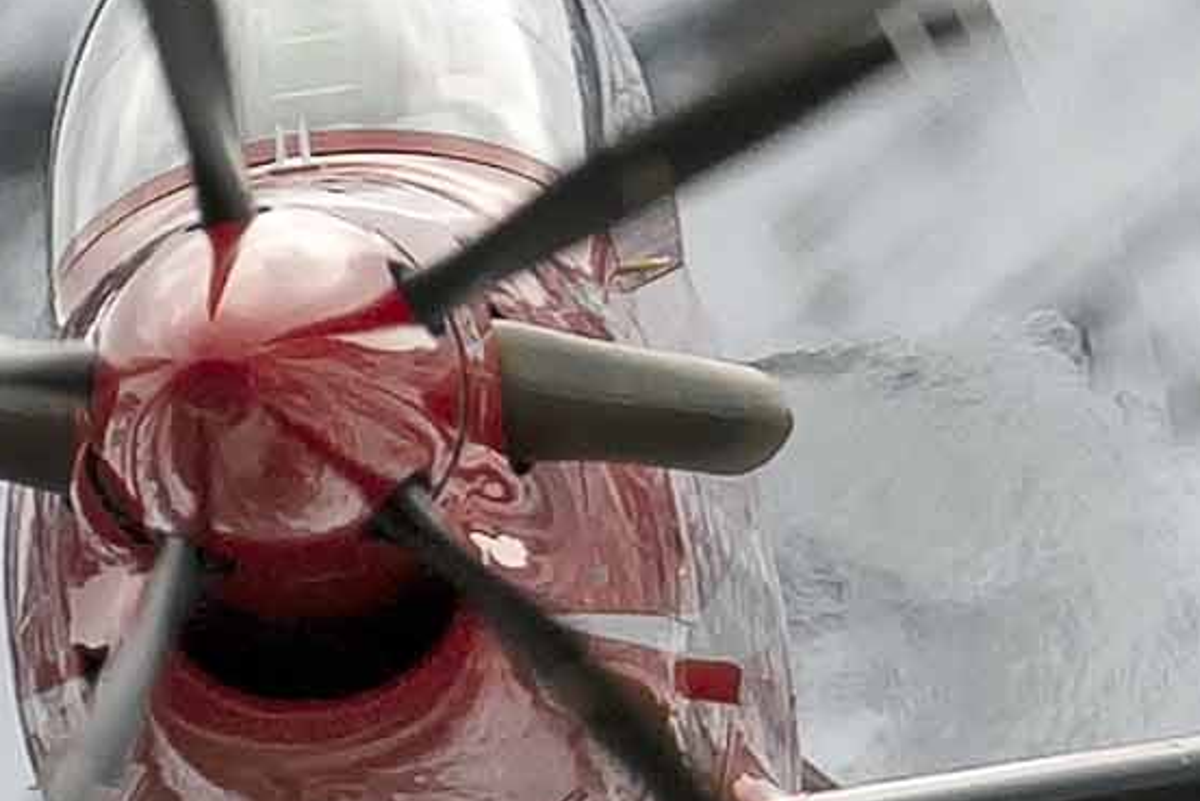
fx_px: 74148
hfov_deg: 0.9
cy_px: 747
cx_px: 501
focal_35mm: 2224
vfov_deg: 0.6
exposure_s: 1/3200
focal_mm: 400
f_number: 3.5
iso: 220
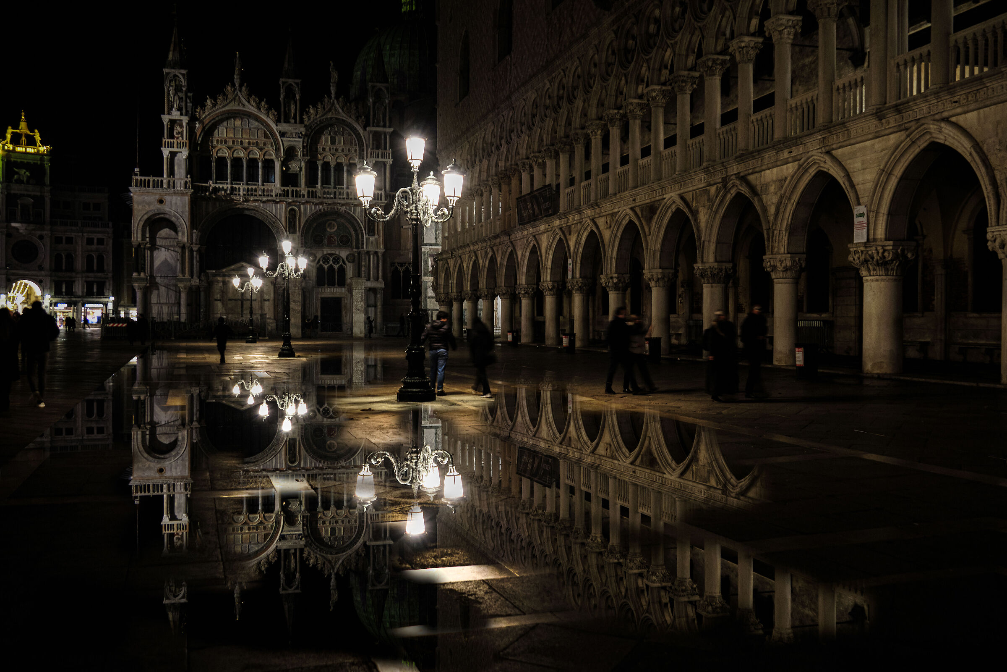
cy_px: 336
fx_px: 895
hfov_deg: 58.7
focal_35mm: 32
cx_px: 504
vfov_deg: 41.1
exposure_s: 1/8
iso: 2500
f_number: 4
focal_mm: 21.6
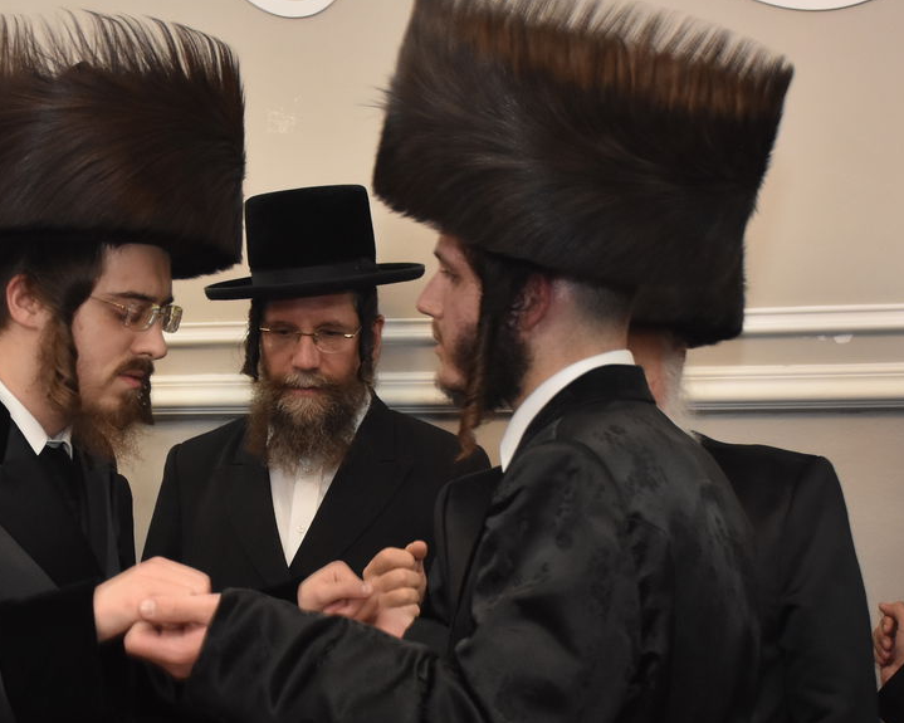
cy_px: 509
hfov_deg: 19.9
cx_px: 288
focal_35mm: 96
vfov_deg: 16.0
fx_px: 2566
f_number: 5.6
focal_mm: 35
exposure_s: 1/100
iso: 1600
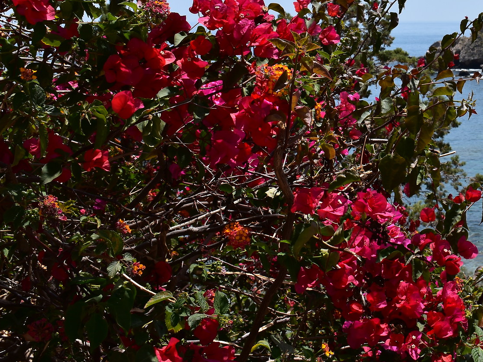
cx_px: 436
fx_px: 949
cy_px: 36
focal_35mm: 68
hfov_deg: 27.5
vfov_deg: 21.1
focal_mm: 22
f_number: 11
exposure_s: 1/125
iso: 100
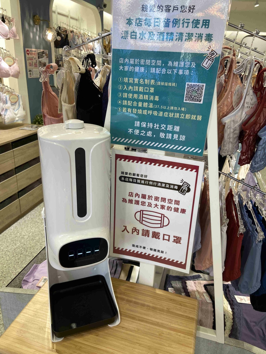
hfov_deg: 53.1
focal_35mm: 26
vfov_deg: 67.3
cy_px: 177
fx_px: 266
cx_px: 133
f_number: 1.8
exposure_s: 1/120
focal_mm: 4.25
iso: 50
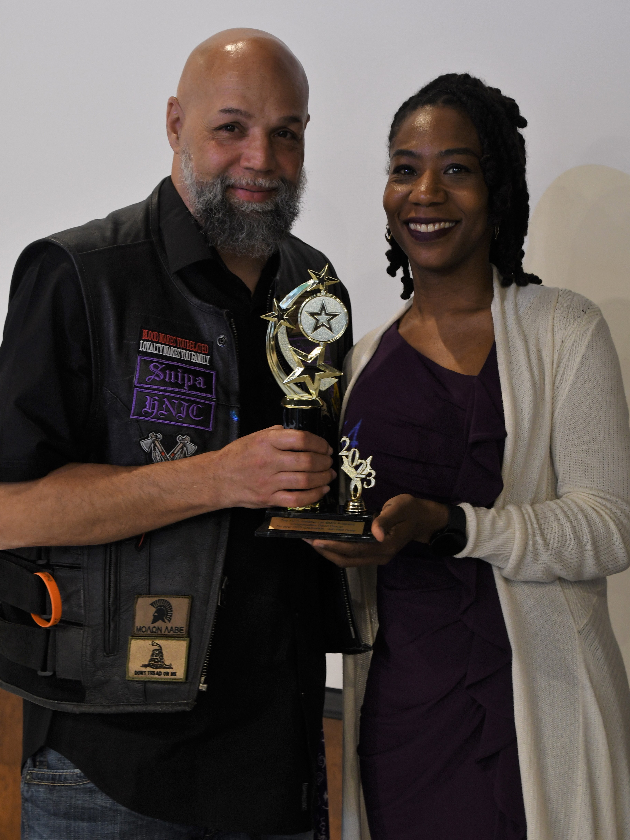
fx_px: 1990
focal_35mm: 82
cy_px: 401
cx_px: 314
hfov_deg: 18.0
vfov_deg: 23.8
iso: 1000
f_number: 5.6
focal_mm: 50
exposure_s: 1/30
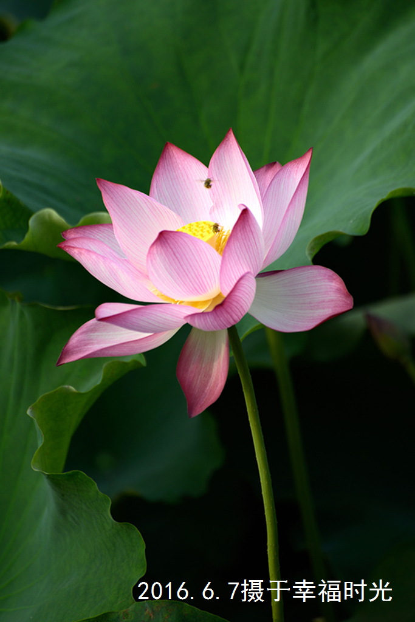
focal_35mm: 300
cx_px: 208
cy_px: 311
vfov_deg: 6.9
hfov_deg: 4.6
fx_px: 5185
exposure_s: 1/640
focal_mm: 300
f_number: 5.6
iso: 200
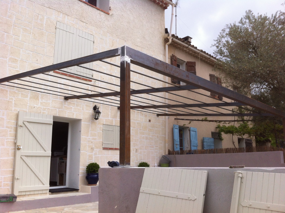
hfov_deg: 52.7
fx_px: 288
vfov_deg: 40.6
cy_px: 106
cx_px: 142
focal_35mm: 35
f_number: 2.8
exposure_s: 1/1207
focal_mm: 3.9
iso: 80
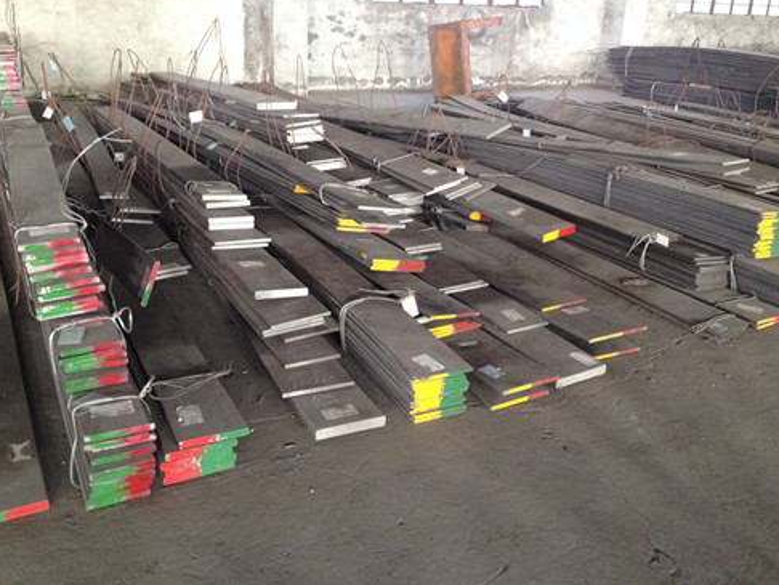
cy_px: 289
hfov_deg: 51.3
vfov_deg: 39.7
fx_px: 811
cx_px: 398
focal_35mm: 36
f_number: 2.4
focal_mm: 4.28
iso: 250
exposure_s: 1/20
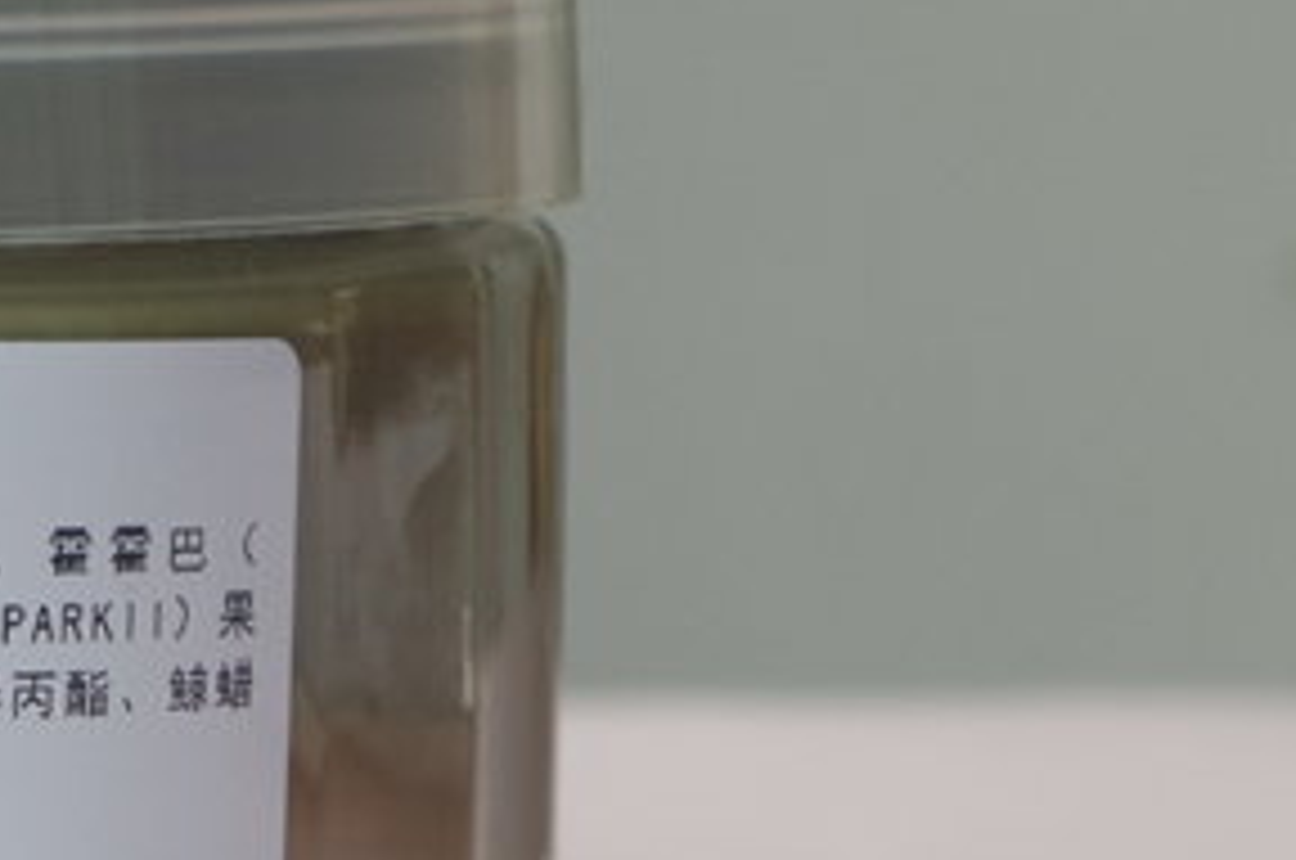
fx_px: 6505
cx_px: -441
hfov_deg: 11.1
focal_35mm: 181
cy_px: 405
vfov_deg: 7.6
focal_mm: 30.63
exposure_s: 1/80
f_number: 7.1
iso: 400
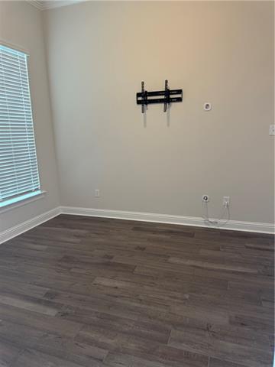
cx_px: 138
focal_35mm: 24
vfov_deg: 71.6
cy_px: 184
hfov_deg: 56.8
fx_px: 254
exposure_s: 1/60
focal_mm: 6.76
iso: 160
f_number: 1.78
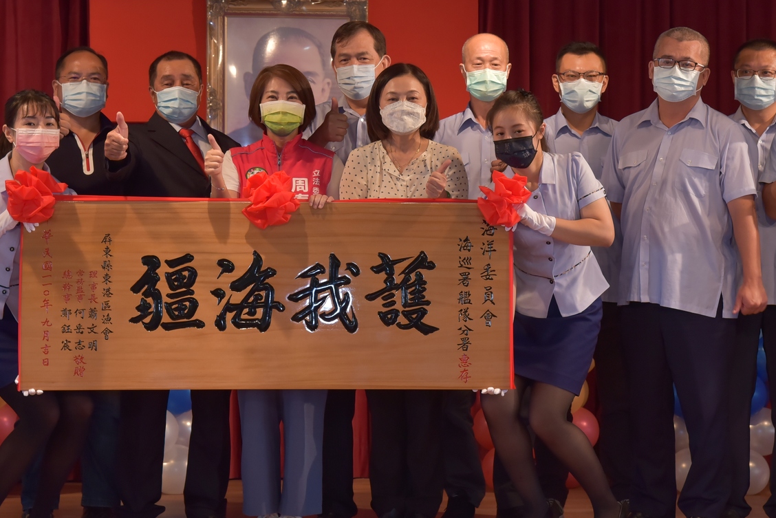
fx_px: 2588
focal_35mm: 120
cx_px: 422
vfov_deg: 11.4
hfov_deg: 17.1
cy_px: 179
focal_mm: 75
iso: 1000
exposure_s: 1/100
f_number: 5.6
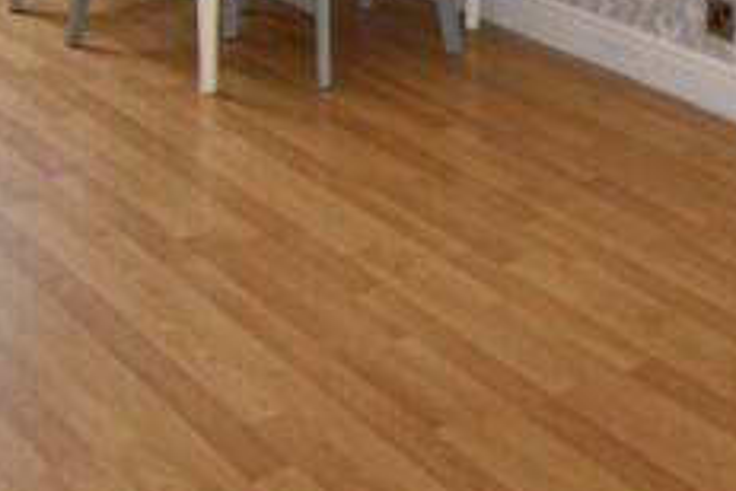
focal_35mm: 73
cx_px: 726
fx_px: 1497
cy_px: -362
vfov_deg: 16.1
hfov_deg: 26.3
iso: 320
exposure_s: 1/60
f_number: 4.5
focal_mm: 11
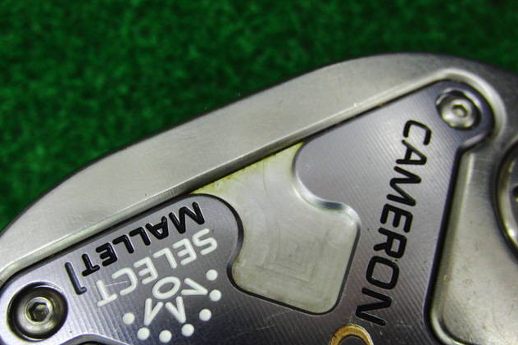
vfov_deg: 34.2
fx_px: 561
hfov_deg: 49.6
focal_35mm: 39
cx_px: 257
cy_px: 188
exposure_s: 1/60
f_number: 3.6
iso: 400
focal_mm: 6.42
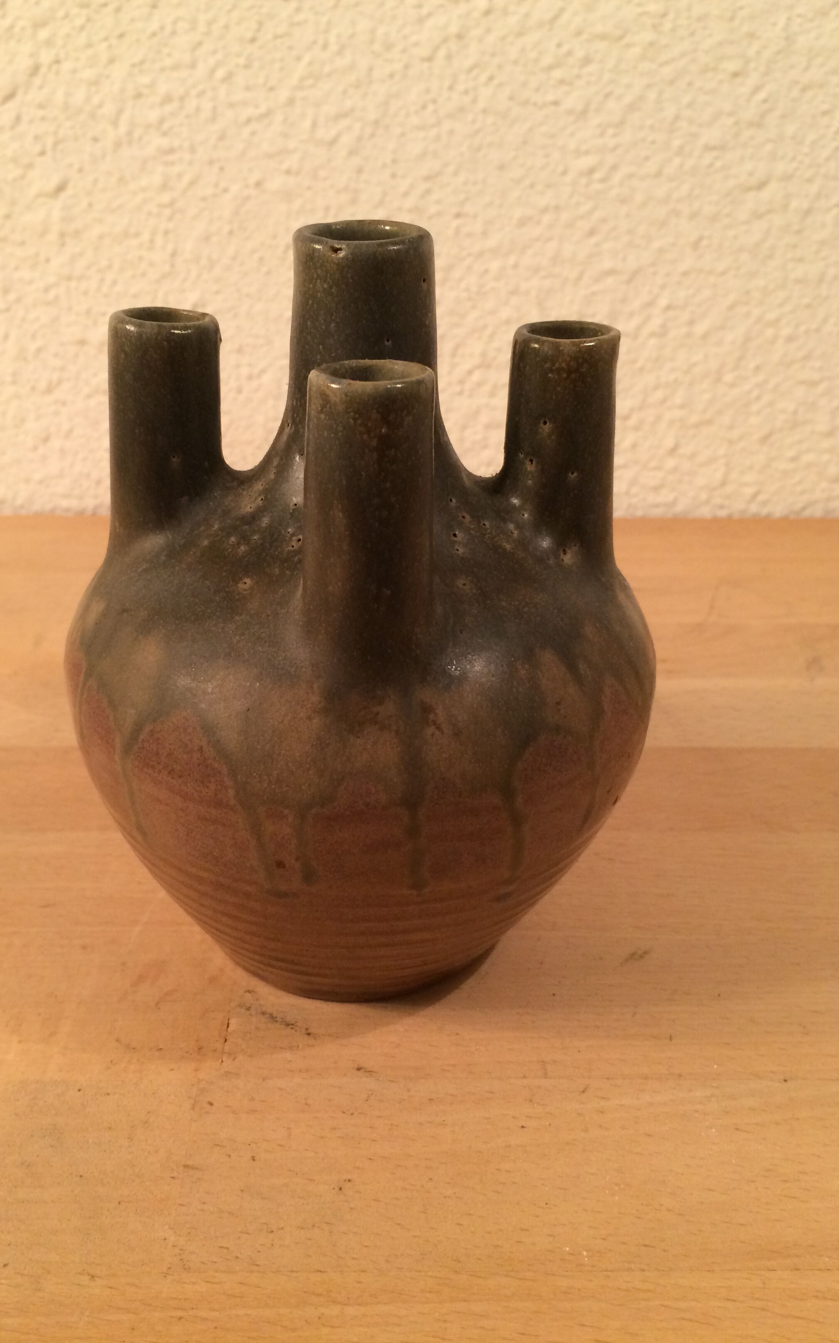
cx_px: 389
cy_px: 667
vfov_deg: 61.2
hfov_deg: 40.6
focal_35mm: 31
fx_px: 1134
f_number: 2.2
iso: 80
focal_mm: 4.15
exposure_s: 1/33
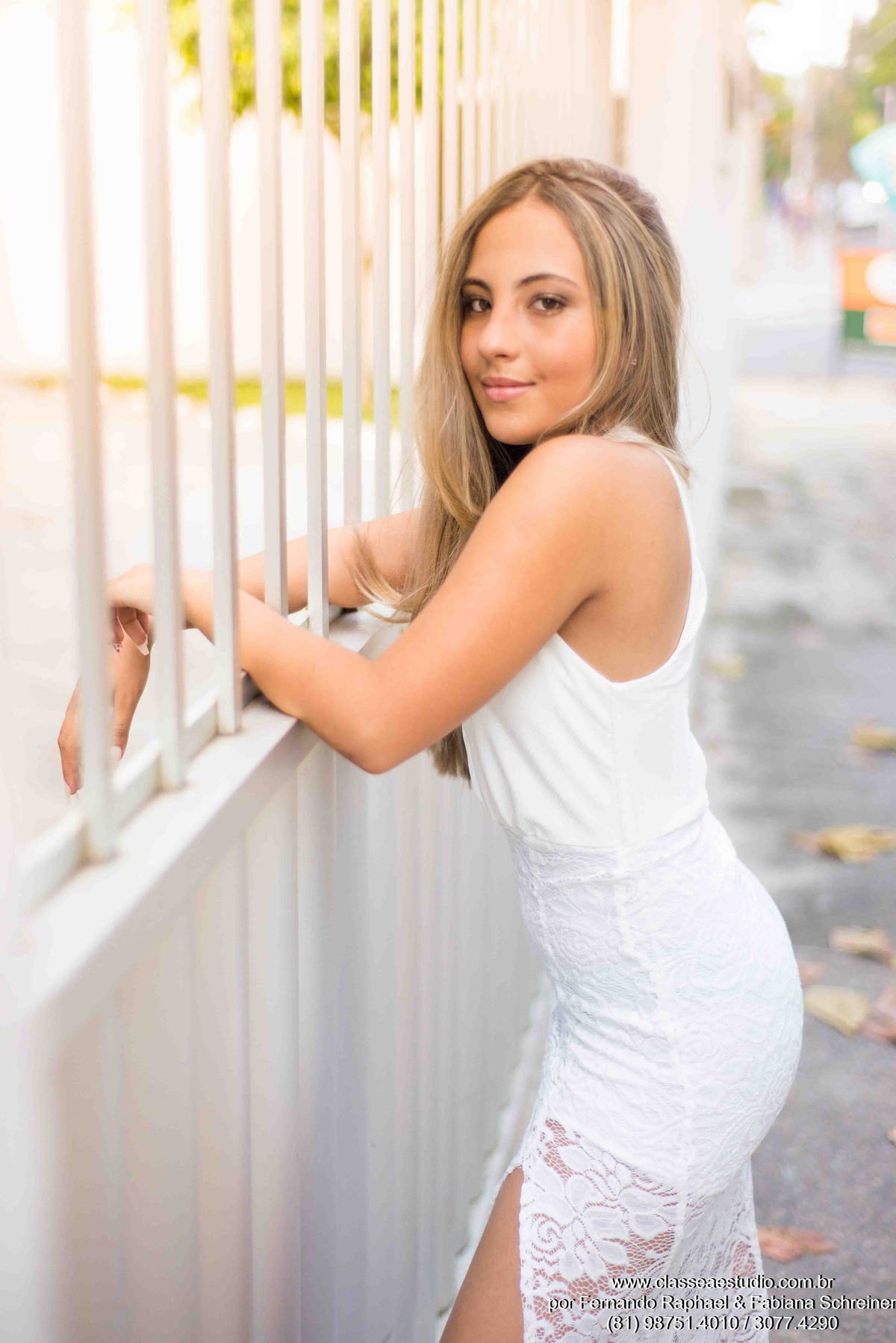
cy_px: 672
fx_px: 1865
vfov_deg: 39.6
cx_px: 448
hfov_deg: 27.0
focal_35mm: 50
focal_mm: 50
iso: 250
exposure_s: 1/1000
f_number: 1.8
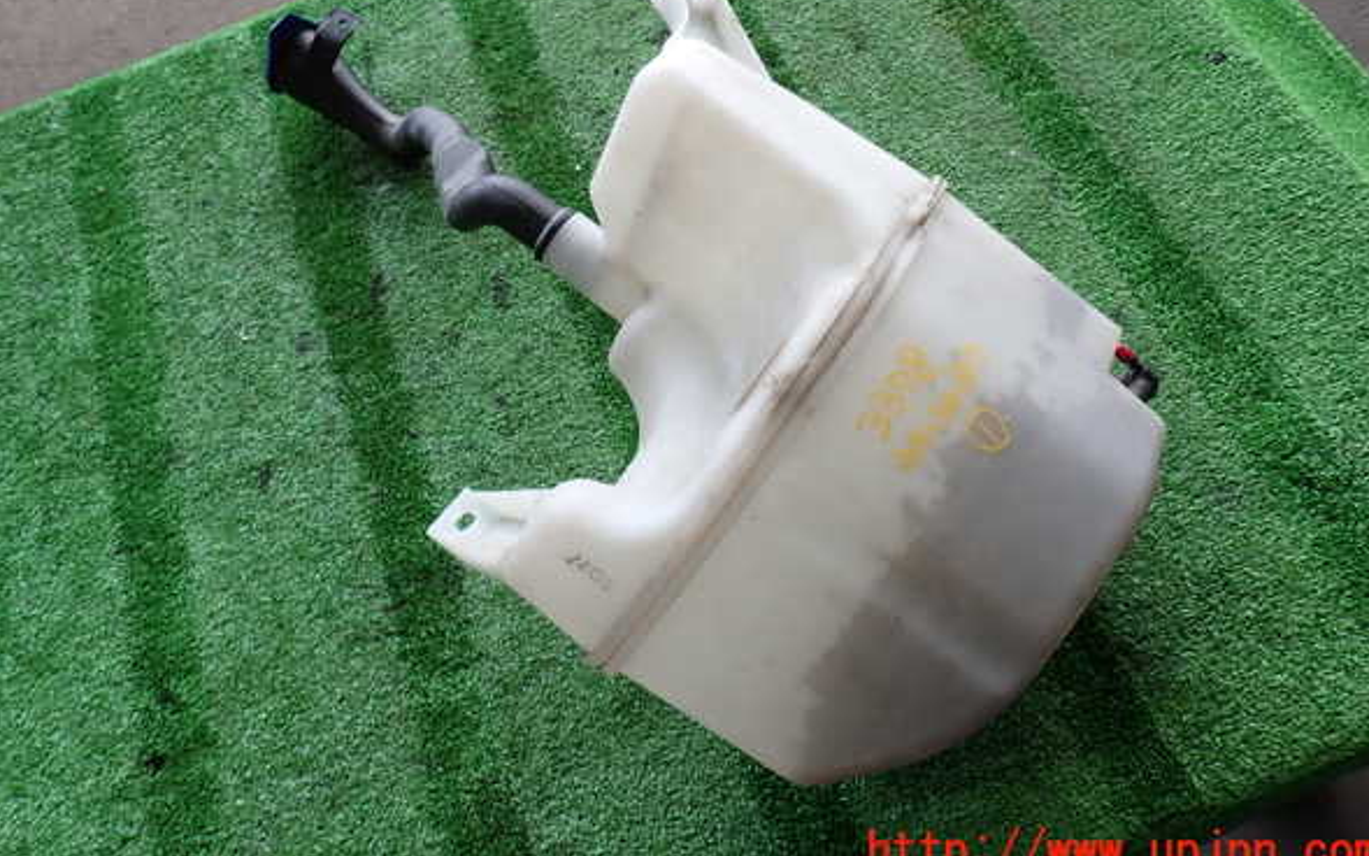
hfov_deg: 68.4
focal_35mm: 27
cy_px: 358
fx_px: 1007
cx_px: 695
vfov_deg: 45.8
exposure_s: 1/80
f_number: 2.8
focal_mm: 4.5
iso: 100
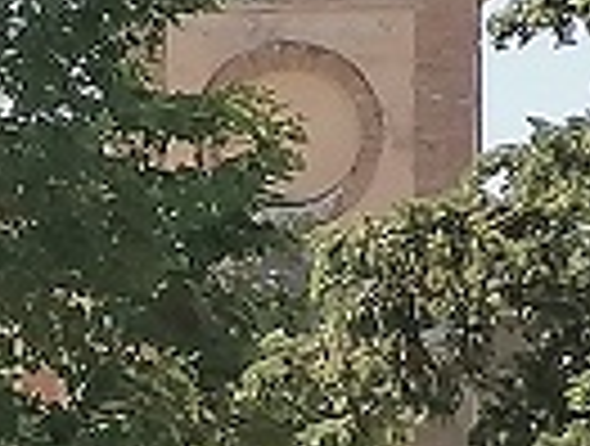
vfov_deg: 3.6
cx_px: -117
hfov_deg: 4.7
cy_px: 257
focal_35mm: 420
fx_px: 7178
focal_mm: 5.3
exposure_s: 1/739
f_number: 1.8
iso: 50
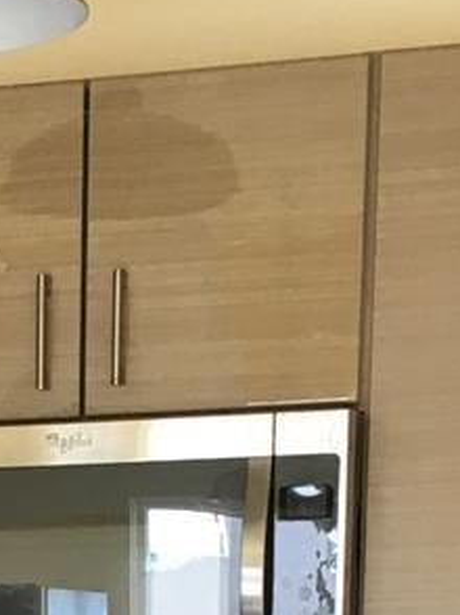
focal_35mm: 148
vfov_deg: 12.2
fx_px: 2626
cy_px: 1138
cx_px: -296
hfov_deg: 9.6
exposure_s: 1/30
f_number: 2.2
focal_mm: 4.15
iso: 32
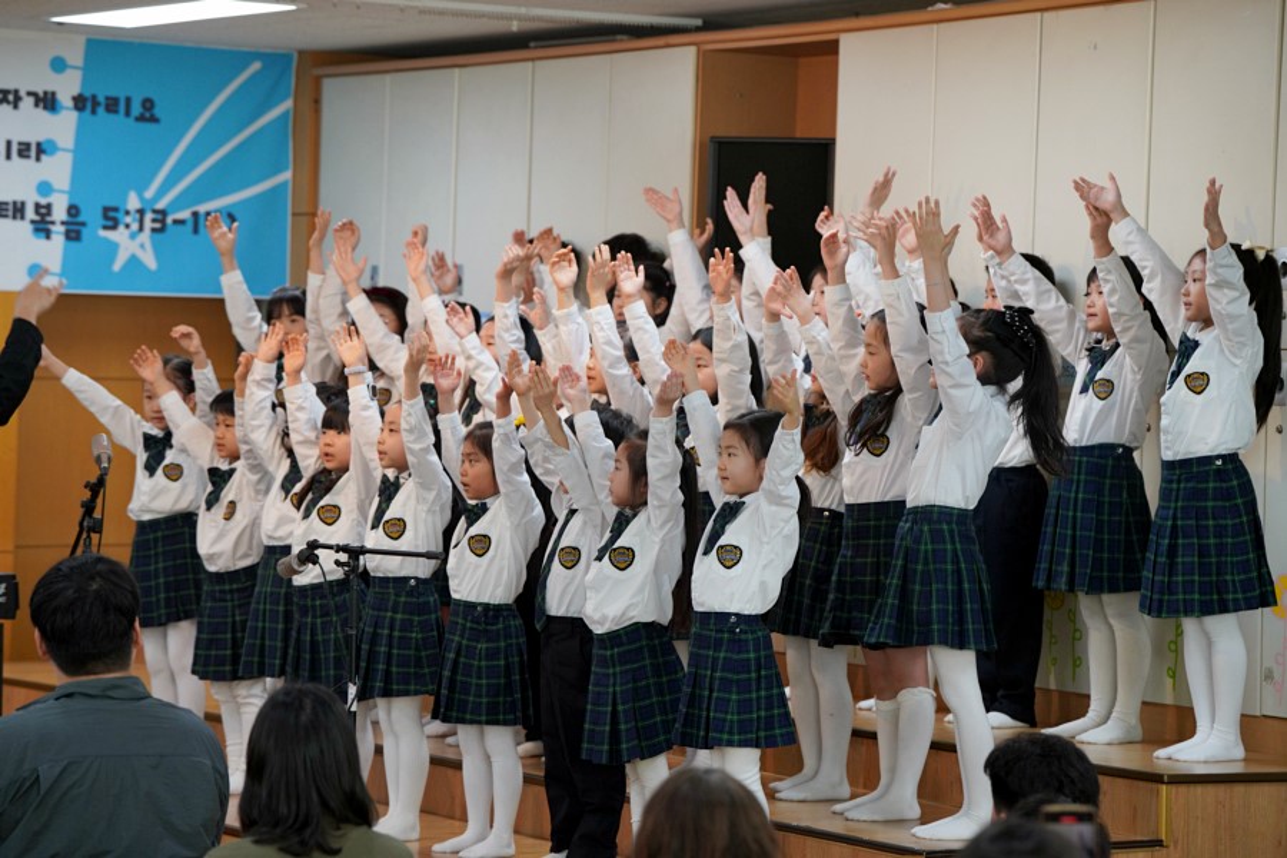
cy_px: 429
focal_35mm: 118
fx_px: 4218
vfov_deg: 11.6
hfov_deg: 17.3
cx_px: 644
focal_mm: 118
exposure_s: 1/160
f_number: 4
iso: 1000
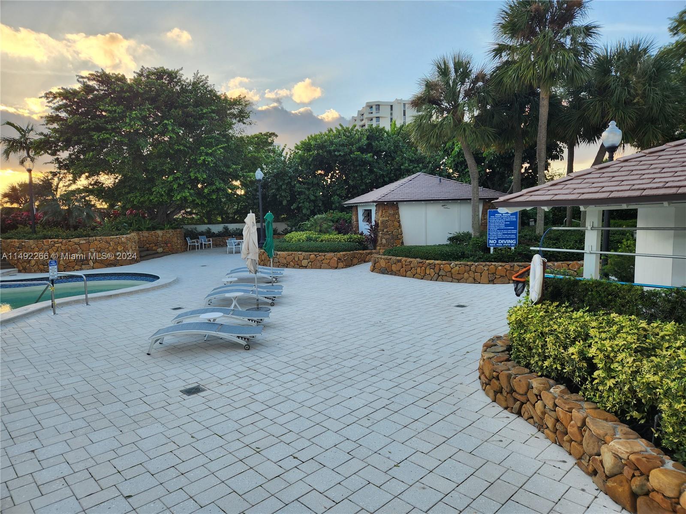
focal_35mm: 23
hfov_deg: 73.9
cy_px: 257
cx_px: 343
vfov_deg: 58.9
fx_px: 456
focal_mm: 5.4
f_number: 1.8
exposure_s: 1/284
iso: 20
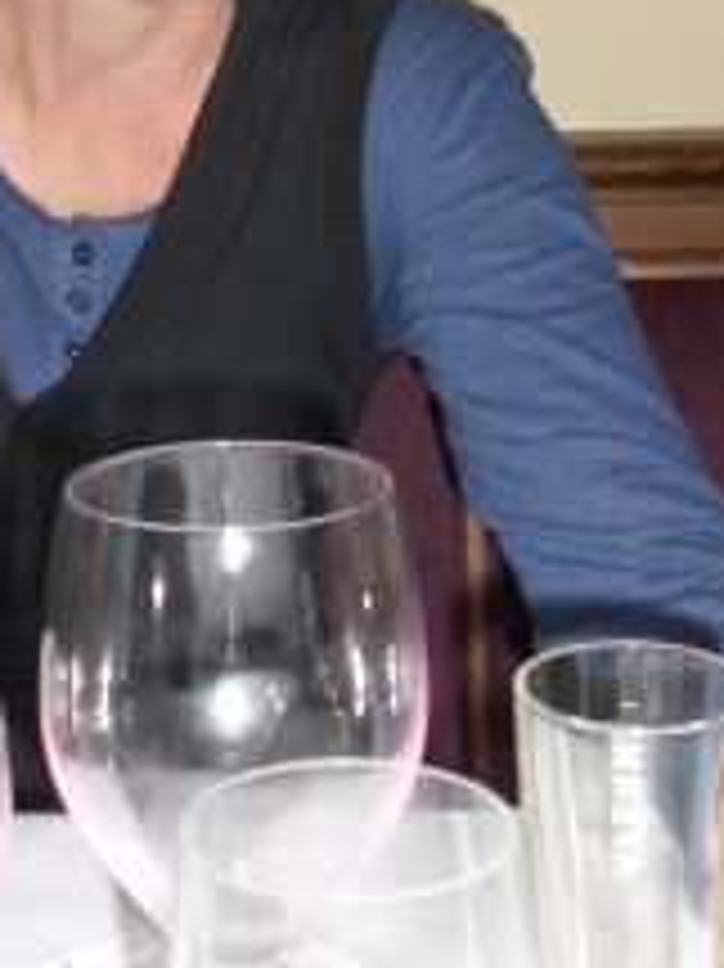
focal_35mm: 71
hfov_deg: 20.5
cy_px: -36
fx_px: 1982
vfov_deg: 25.8
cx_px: 144
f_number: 3
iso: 51
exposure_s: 1/60
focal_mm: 7
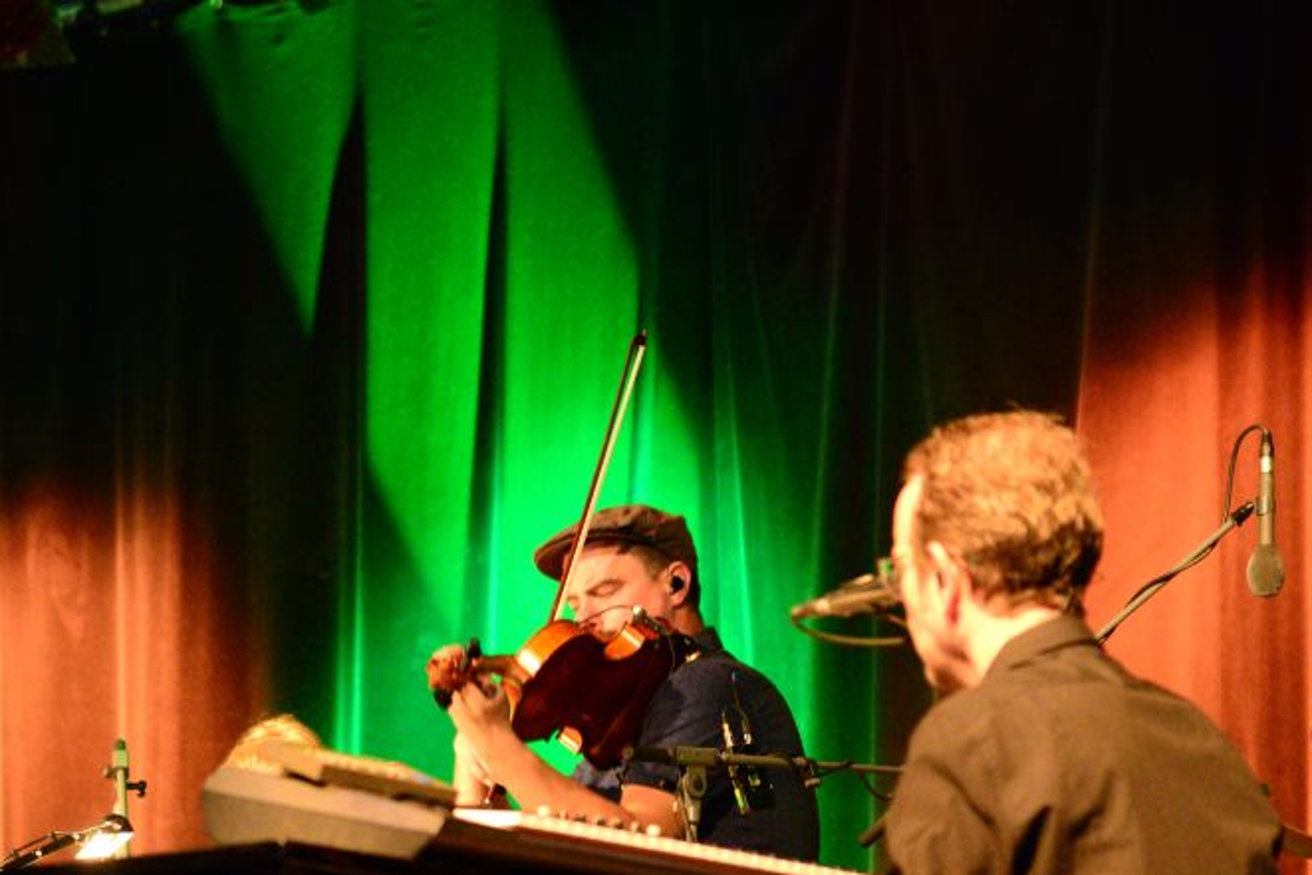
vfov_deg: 6.3
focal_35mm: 218
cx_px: 522
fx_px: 7946
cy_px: 668
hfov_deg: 9.4
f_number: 4
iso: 6400
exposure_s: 1/25
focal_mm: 120
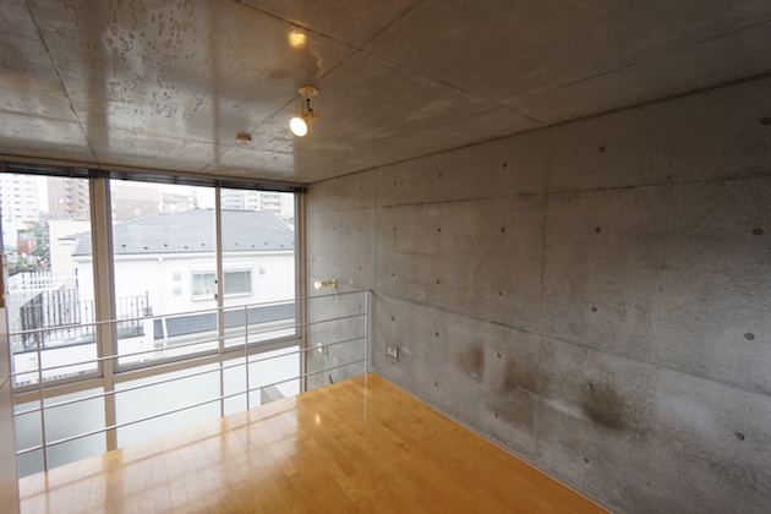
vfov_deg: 77.3
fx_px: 321
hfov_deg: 100.4
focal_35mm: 15
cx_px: 386
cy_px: 257
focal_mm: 10
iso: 100
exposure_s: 1/50
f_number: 4
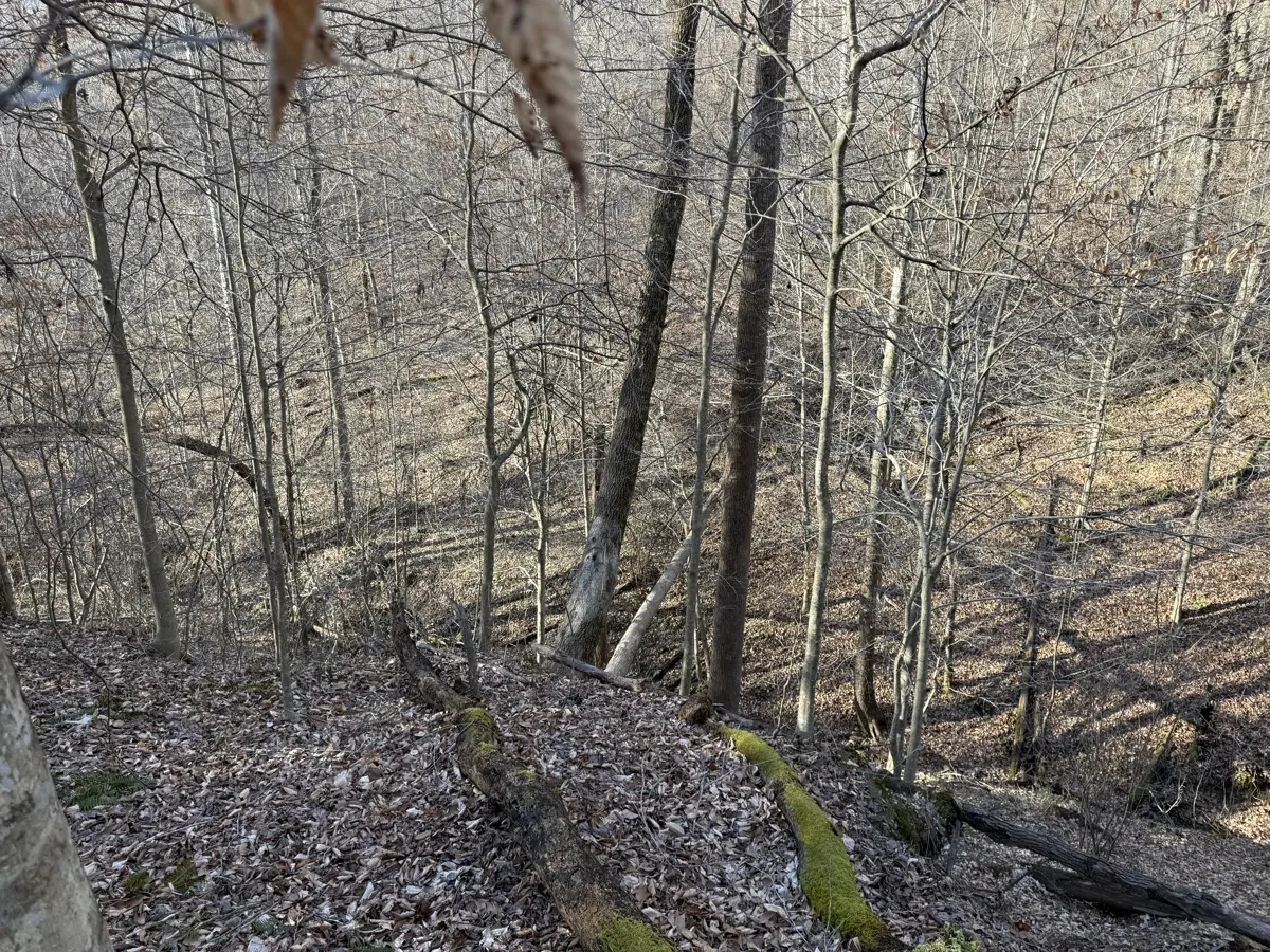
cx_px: 635
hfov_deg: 71.6
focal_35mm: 24
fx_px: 881
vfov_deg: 56.8
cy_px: 476
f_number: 1.78
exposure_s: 1/302
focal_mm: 6.76
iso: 80
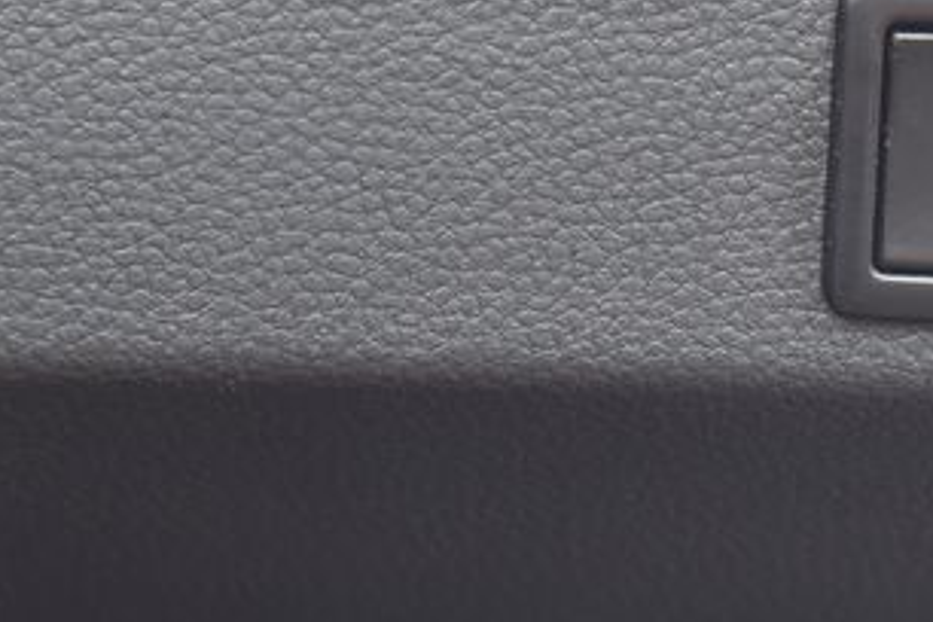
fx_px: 10418
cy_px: 113
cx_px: 1137
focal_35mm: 402
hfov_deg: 5.1
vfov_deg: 3.4
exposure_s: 1/125
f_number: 5.6
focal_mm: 120
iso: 500
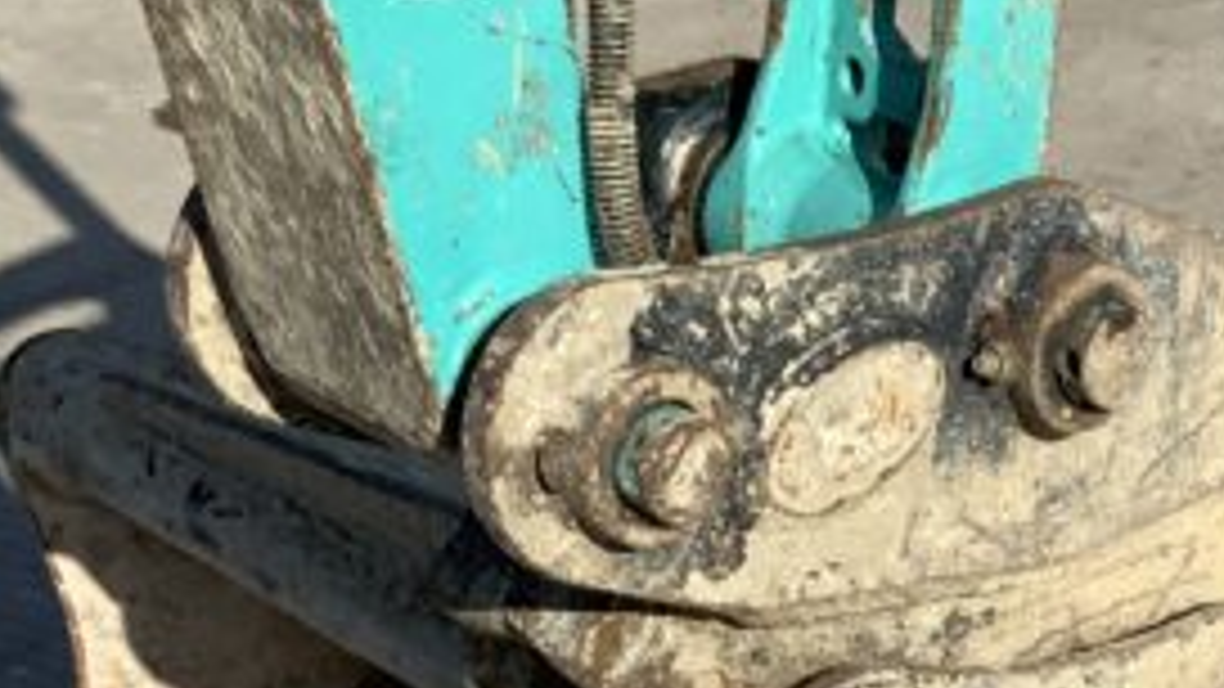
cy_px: 1268
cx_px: 1215
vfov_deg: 9.6
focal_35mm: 119
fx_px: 3862
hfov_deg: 17.6
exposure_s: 1/2141
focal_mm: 3
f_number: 1.8
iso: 16
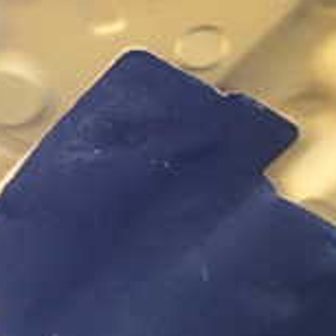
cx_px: 279
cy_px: 248
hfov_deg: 16.6
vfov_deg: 16.7
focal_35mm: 104
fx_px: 1142
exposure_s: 1/30
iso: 200
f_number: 2.3
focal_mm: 5.4
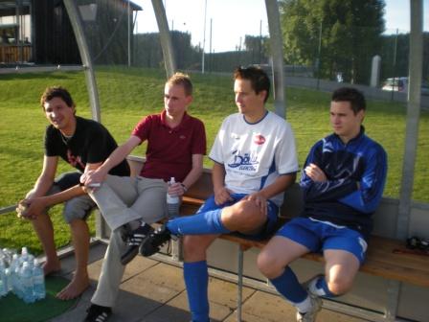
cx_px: 214
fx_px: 471
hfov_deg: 49.0
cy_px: 161
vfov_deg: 37.7
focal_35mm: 38
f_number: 3.1
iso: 64
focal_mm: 6.3
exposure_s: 1/224
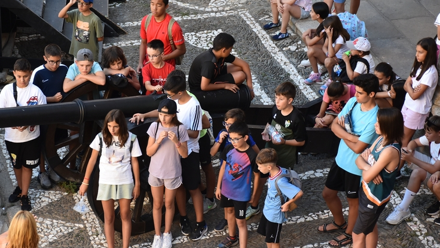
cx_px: 184
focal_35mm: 127
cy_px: 134
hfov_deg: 16.9
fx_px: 1482
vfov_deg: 9.5
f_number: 5
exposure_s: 1/250
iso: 800
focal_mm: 66
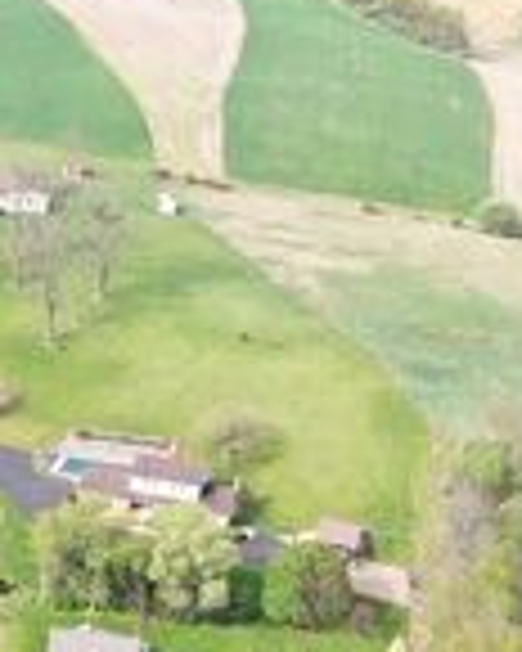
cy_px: 488
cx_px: -248
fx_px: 1564
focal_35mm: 81
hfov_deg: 17.2
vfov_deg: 23.3
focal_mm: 4.39
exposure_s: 1/240
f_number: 2.8
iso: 100
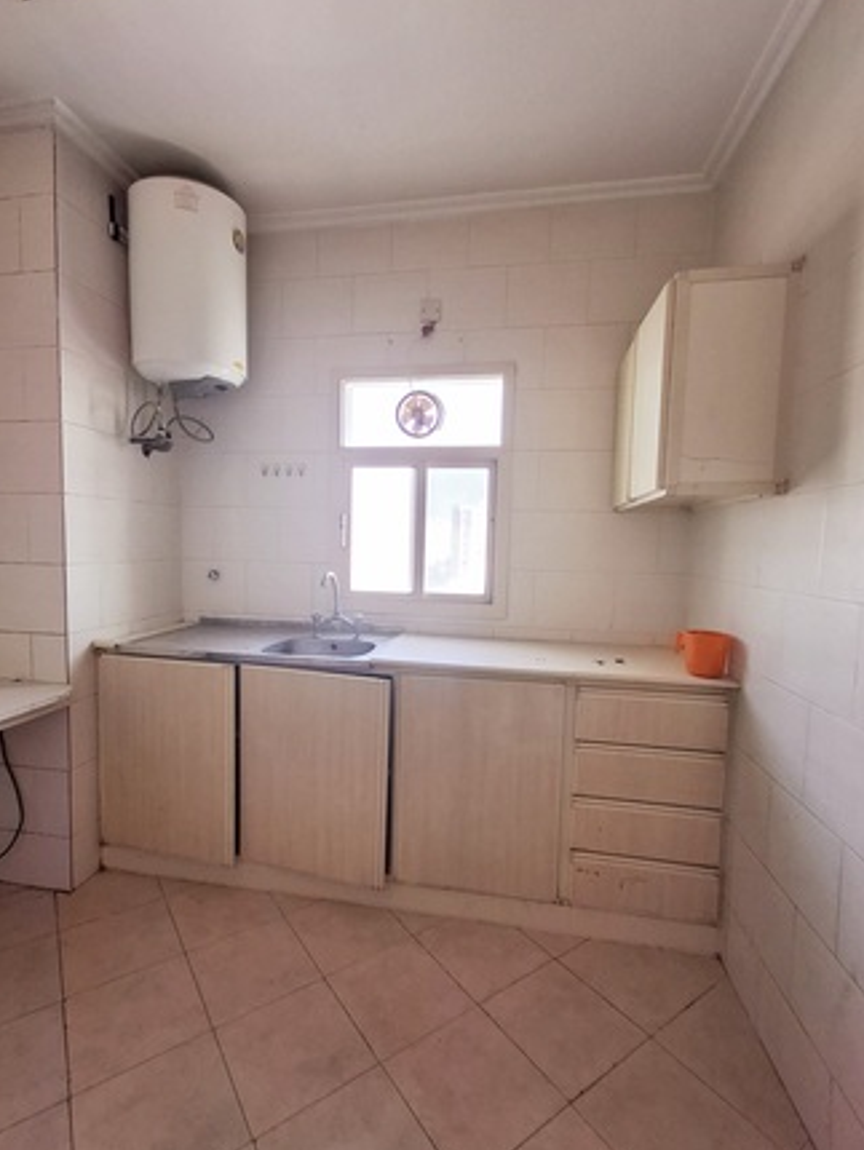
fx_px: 565
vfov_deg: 91.0
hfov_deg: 74.7
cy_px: 576
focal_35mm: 17
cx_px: 408
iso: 64
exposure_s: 1/40
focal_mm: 1.64
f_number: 2.2
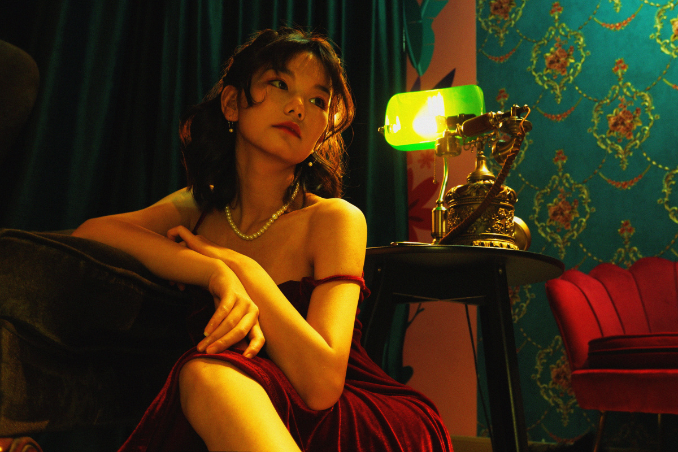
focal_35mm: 42
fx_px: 791
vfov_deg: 31.9
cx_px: 339
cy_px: 226
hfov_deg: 46.4
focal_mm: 28
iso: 200
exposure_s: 1/5
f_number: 6.4
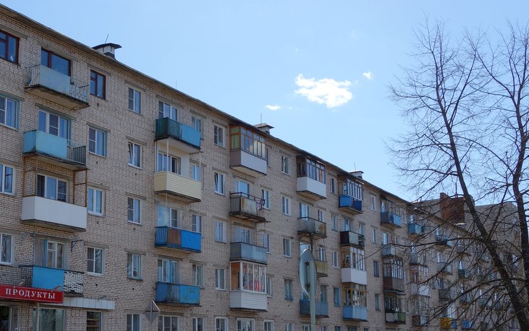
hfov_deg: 39.0
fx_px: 736
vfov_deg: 25.2
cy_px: 222
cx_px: 171
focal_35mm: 51
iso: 125
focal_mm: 10.4
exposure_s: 1/500
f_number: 5.6
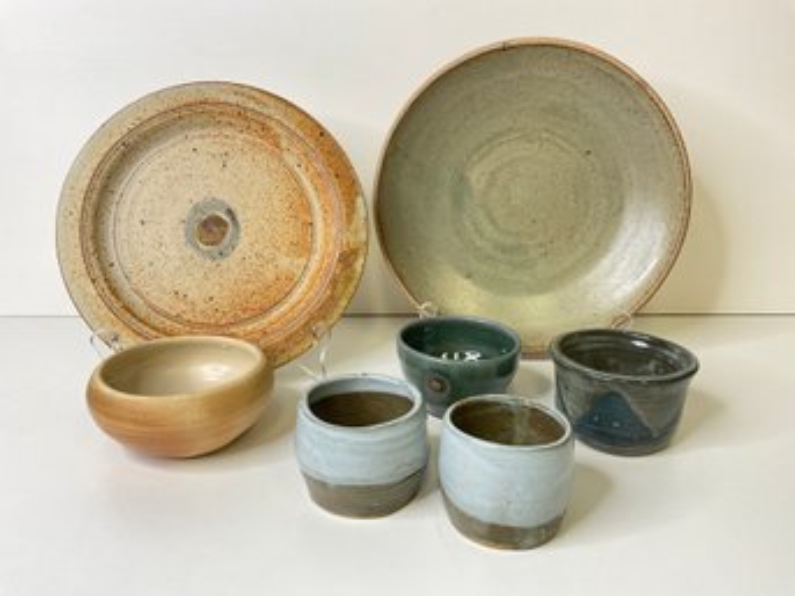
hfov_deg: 61.7
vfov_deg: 48.2
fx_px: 666
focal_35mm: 29
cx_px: 398
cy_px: 298
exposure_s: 1/120
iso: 50
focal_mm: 3
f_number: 1.8
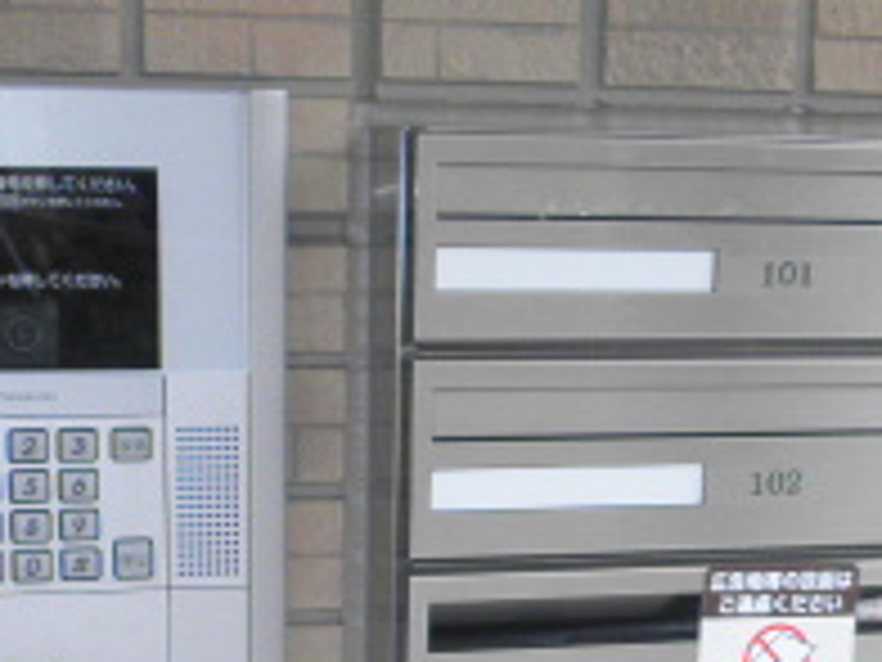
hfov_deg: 23.0
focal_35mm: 85
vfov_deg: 16.4
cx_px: 364
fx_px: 2166
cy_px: 869
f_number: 2.8
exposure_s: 1/125
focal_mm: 4.7
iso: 64
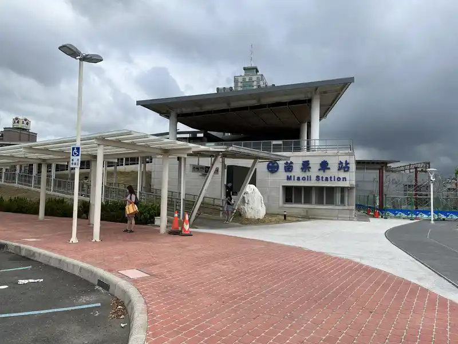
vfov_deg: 53.1
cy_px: 172
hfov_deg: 67.3
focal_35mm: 26
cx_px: 229
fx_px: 344
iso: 50
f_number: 1.6
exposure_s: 1/3623
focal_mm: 5.1
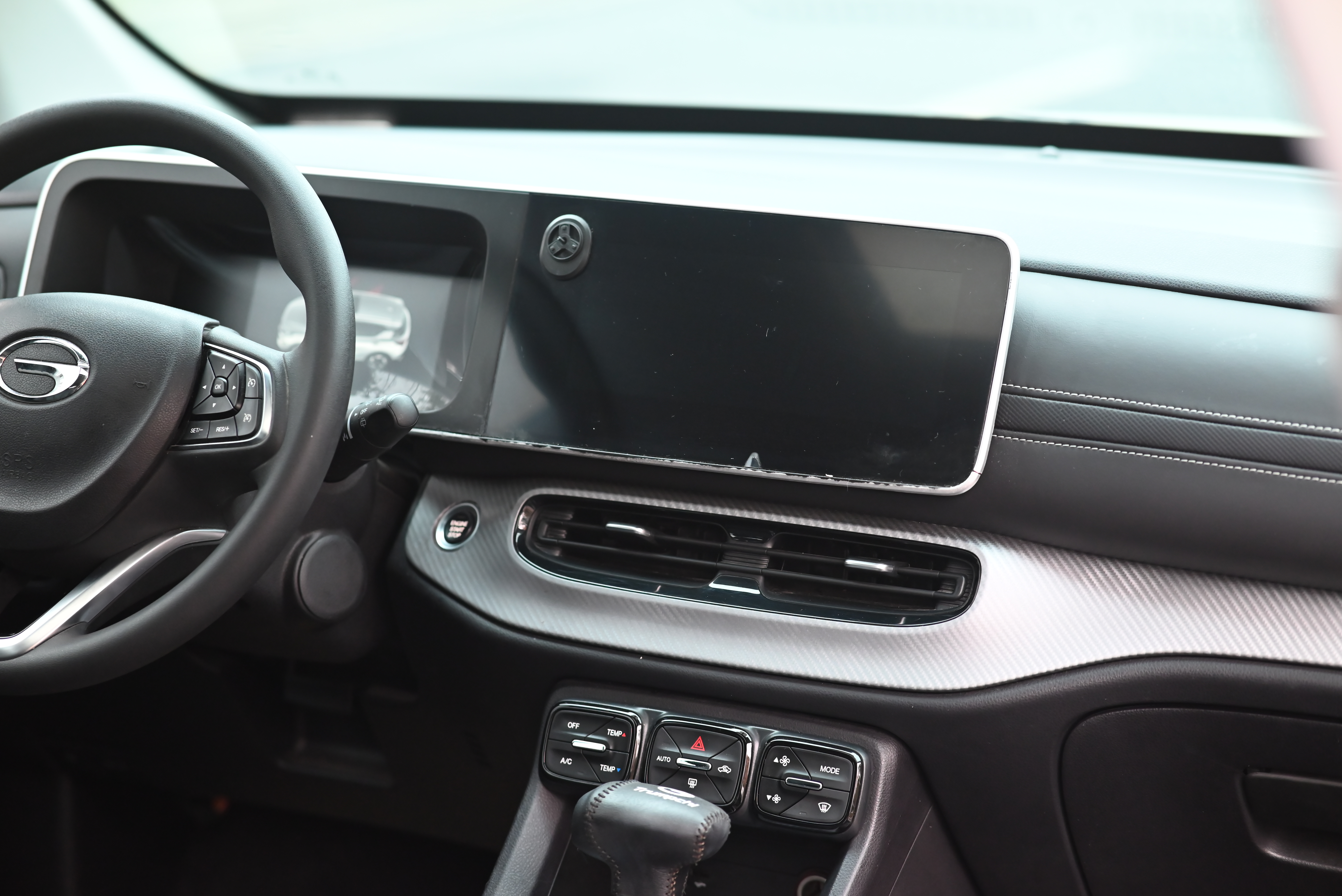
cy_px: 448
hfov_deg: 23.9
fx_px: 3170
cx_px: 671
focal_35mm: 85
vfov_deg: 16.1
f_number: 2.8
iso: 1800
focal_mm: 85
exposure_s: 1/125
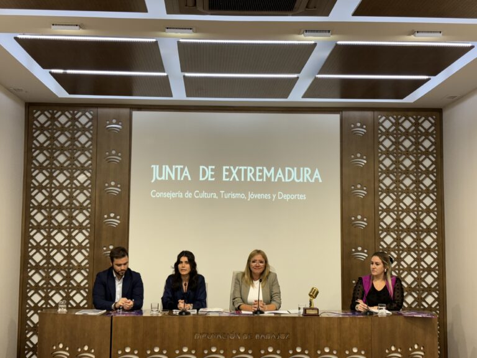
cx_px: 238
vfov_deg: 28.0
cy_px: 179
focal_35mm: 52
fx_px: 717
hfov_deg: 36.8
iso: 50
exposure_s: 1/50
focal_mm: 5.96
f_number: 1.6
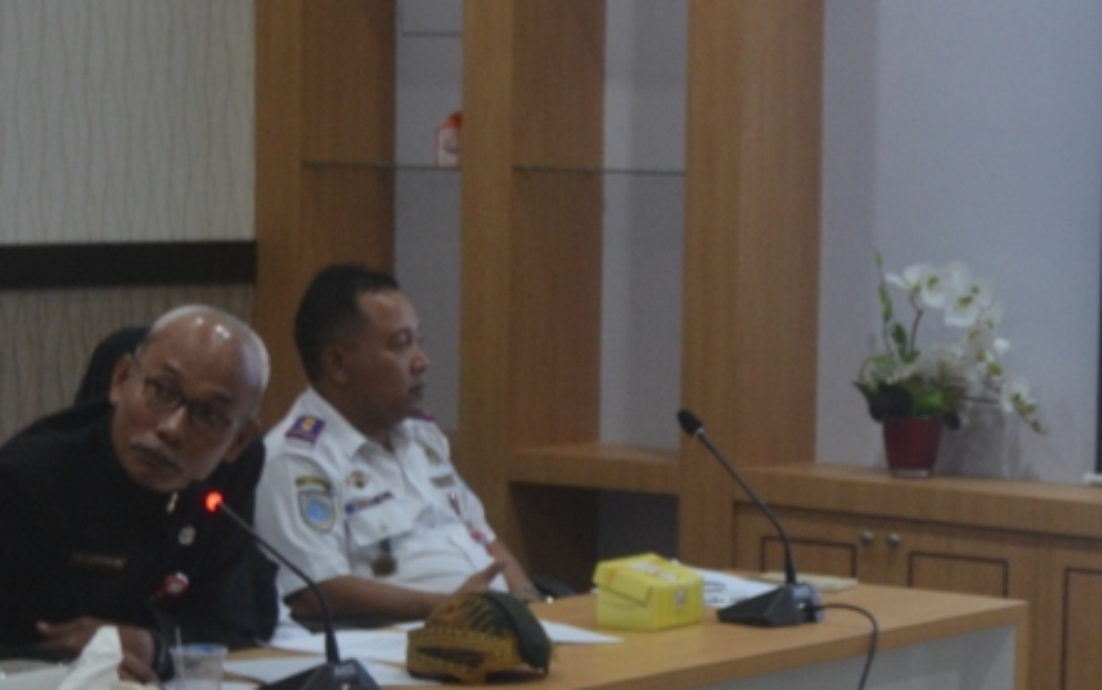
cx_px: 1028
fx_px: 3335
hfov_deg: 18.4
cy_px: 534
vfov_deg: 11.8
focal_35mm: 111
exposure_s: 1/15
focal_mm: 28
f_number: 4
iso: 450
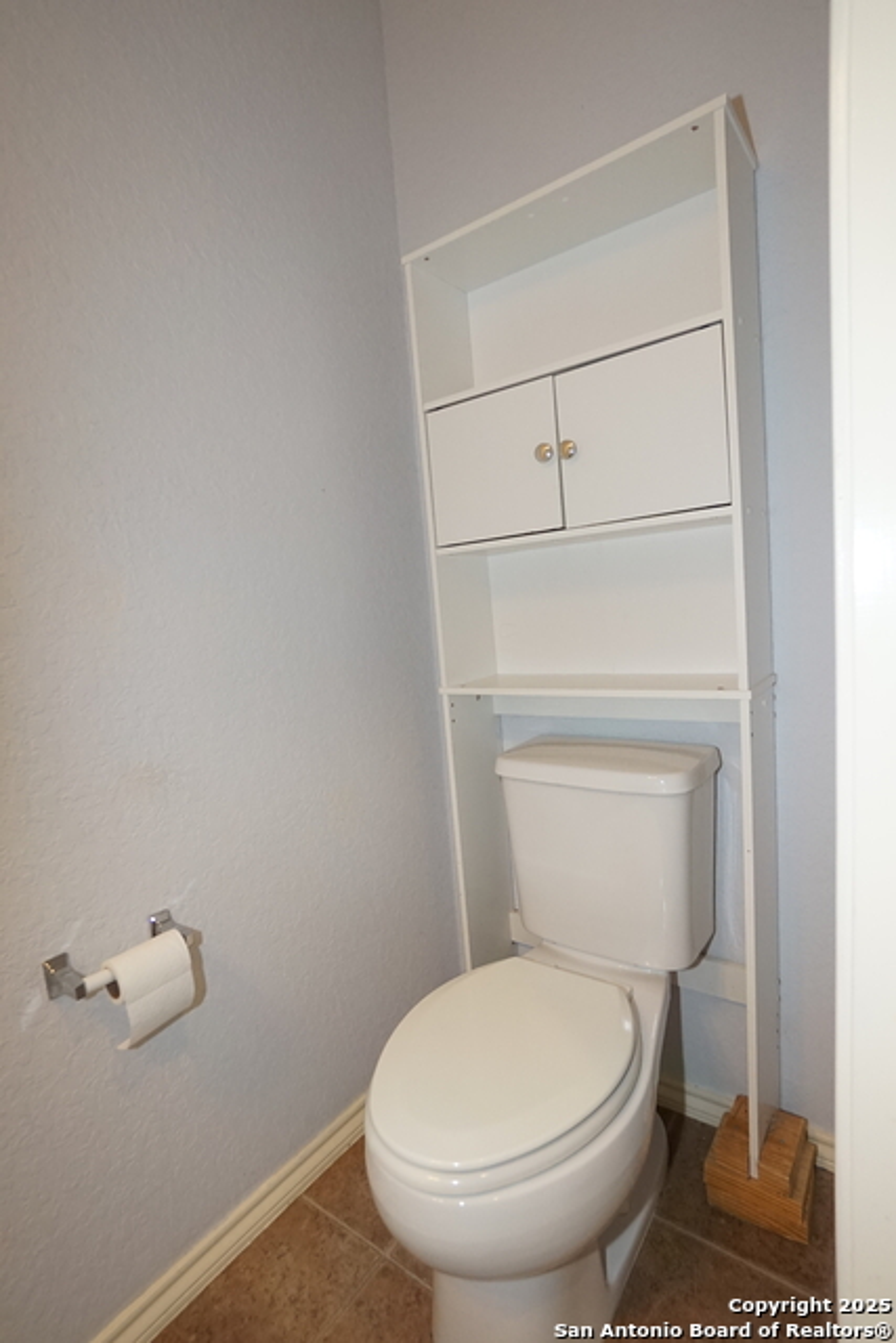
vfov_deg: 96.7
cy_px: 672
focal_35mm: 16
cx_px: 448
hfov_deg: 73.8
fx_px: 597
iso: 1250
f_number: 4
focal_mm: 11
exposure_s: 1/160
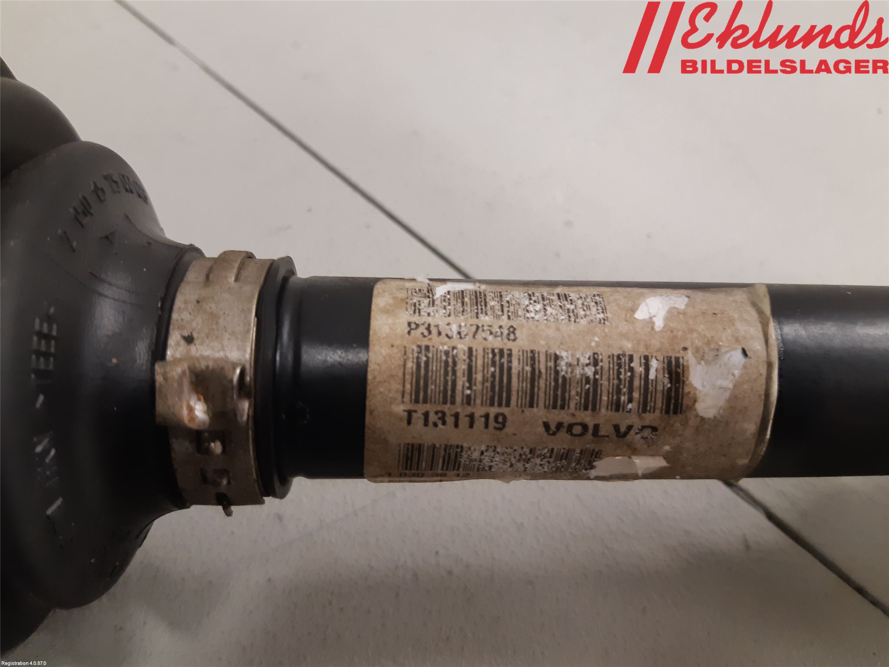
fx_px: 668
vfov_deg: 53.1
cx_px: 444
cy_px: 334
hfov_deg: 67.3
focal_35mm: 26
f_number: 1.7
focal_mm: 3.93
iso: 160
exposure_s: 1/50
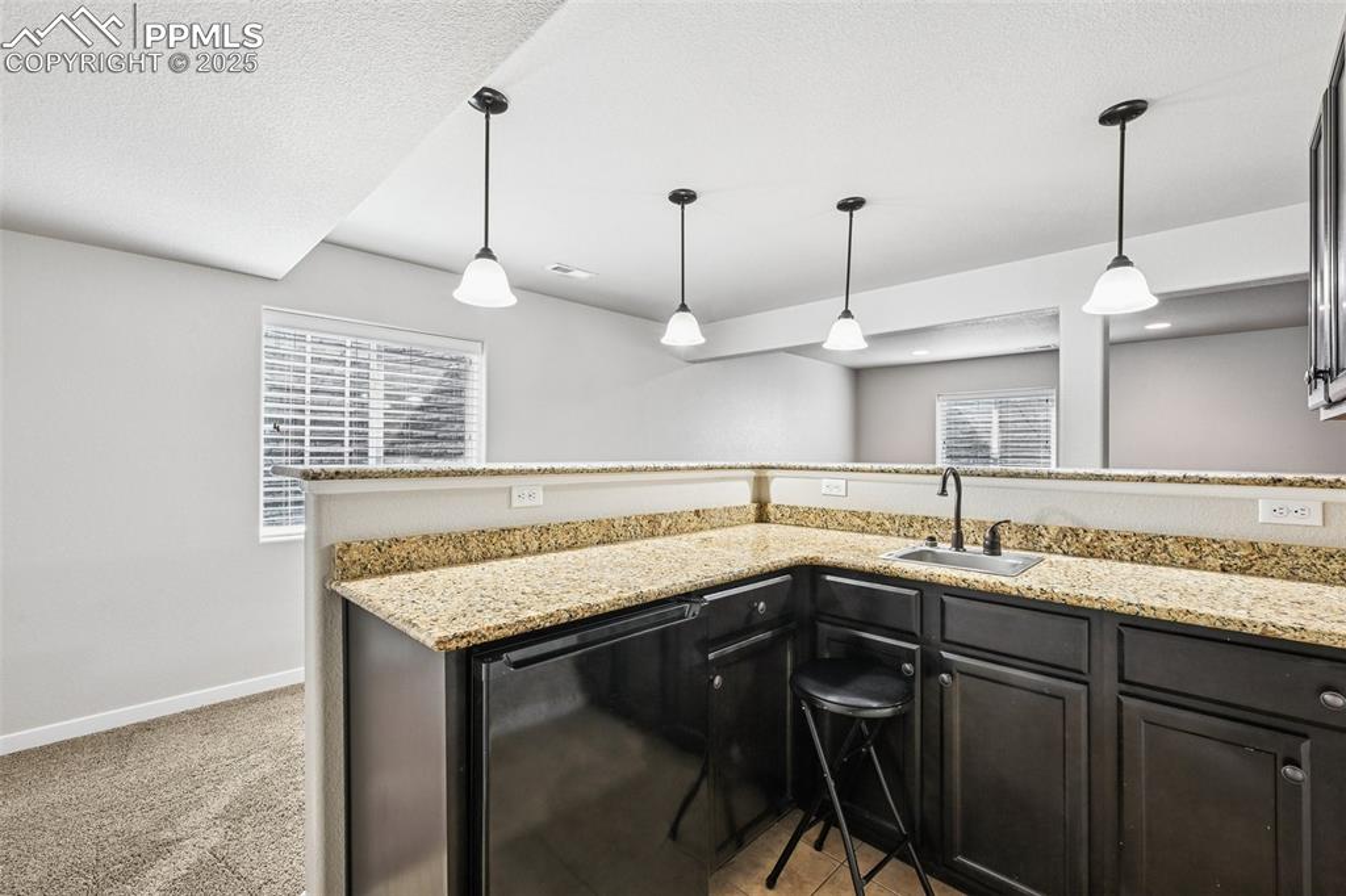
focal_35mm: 15
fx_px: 561
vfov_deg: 77.3
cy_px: 448
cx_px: 673
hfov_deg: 100.4
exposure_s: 1/6
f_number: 11
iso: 800
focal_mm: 15
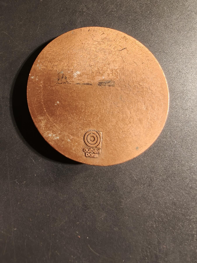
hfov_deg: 58.9
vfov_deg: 73.9
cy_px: 132
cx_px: 98
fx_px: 175
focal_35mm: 23
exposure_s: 1/73.1
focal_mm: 2.32
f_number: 2
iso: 160
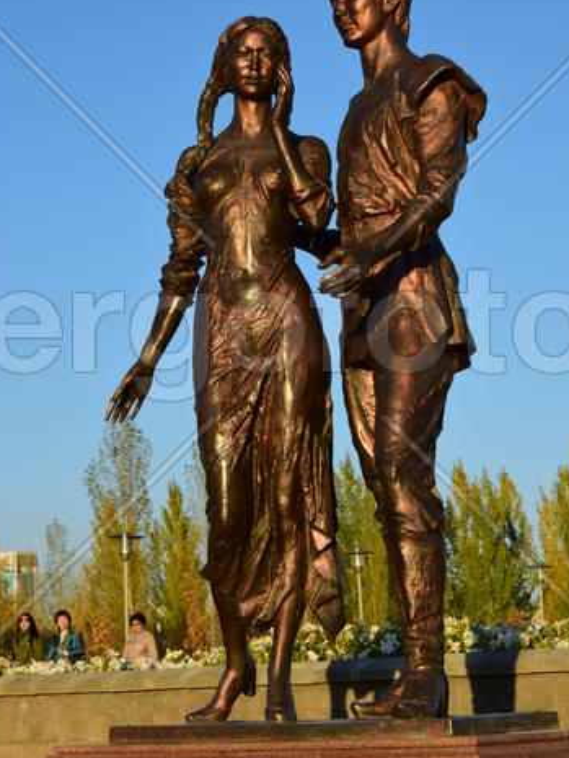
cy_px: 333
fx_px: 1972
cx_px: 299
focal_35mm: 90
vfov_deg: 21.8
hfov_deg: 16.4
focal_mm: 50
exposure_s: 1/100
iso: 100
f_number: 11
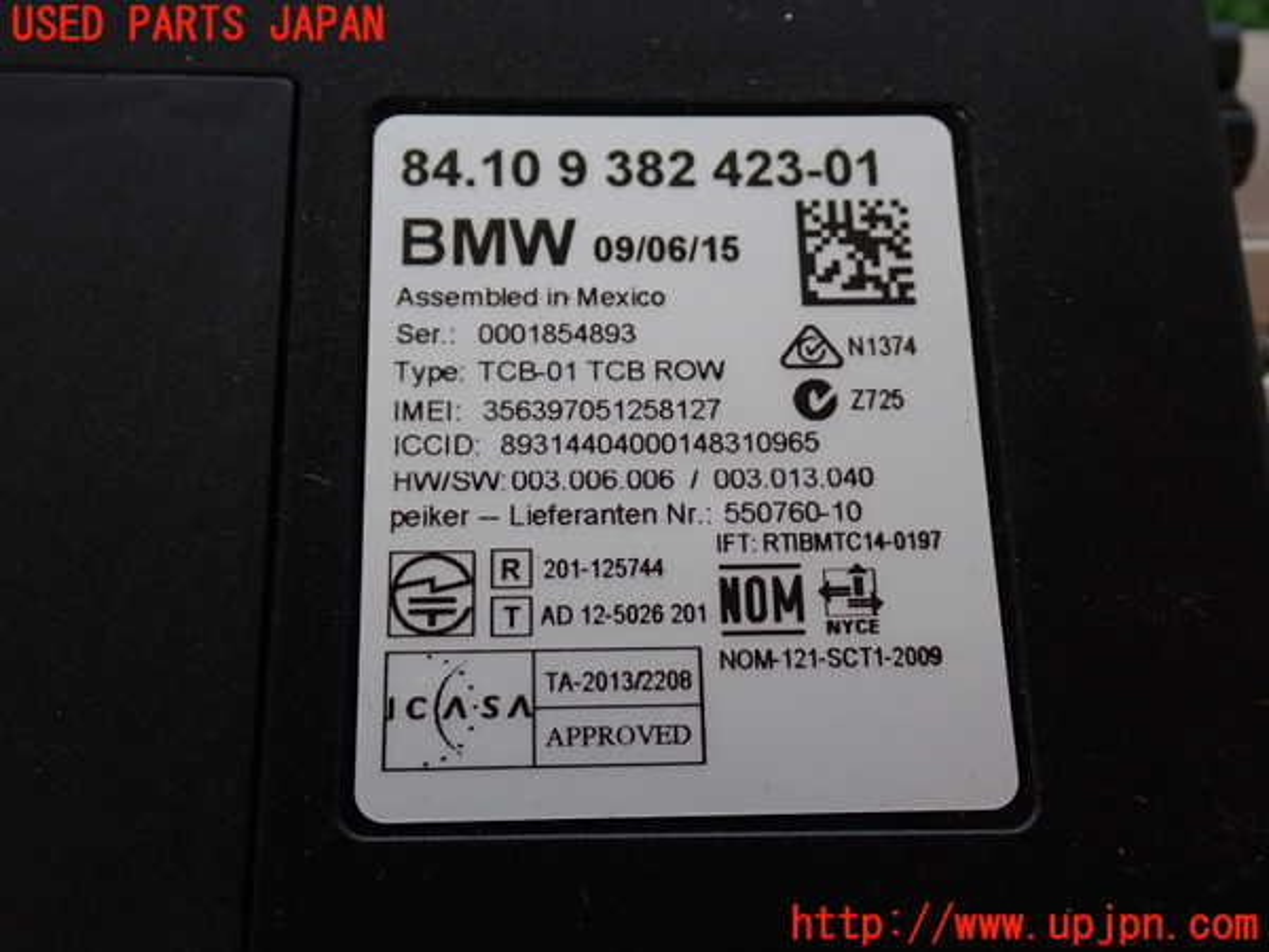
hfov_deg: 45.8
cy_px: 476
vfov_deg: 35.1
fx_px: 1503
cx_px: 634
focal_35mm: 41
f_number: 2.8
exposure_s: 1/40
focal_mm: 7.31
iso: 320
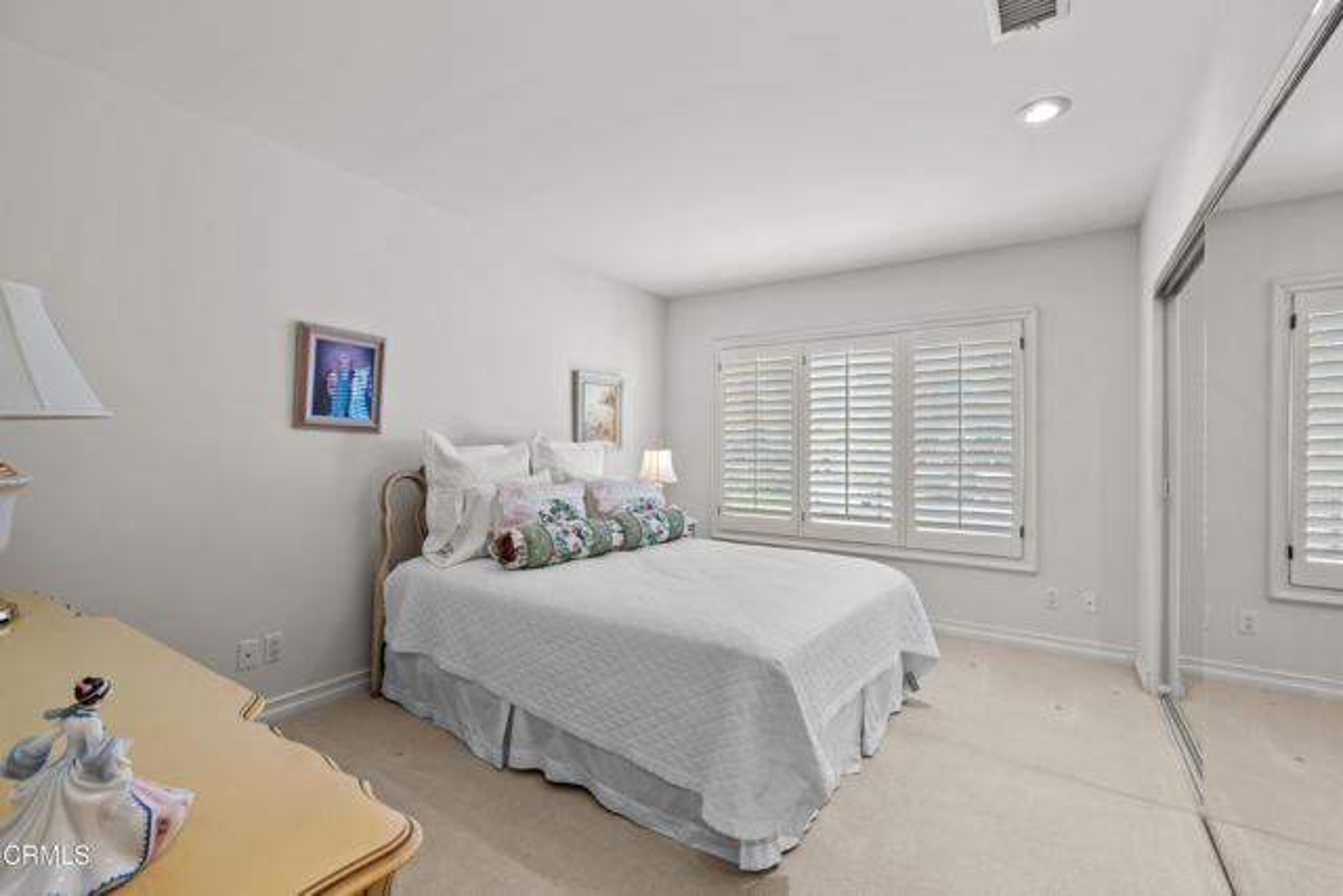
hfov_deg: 100.4
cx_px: 672
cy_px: 448
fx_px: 560
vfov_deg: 77.4
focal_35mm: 15
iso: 125
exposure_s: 1/2.5
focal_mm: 15
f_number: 9
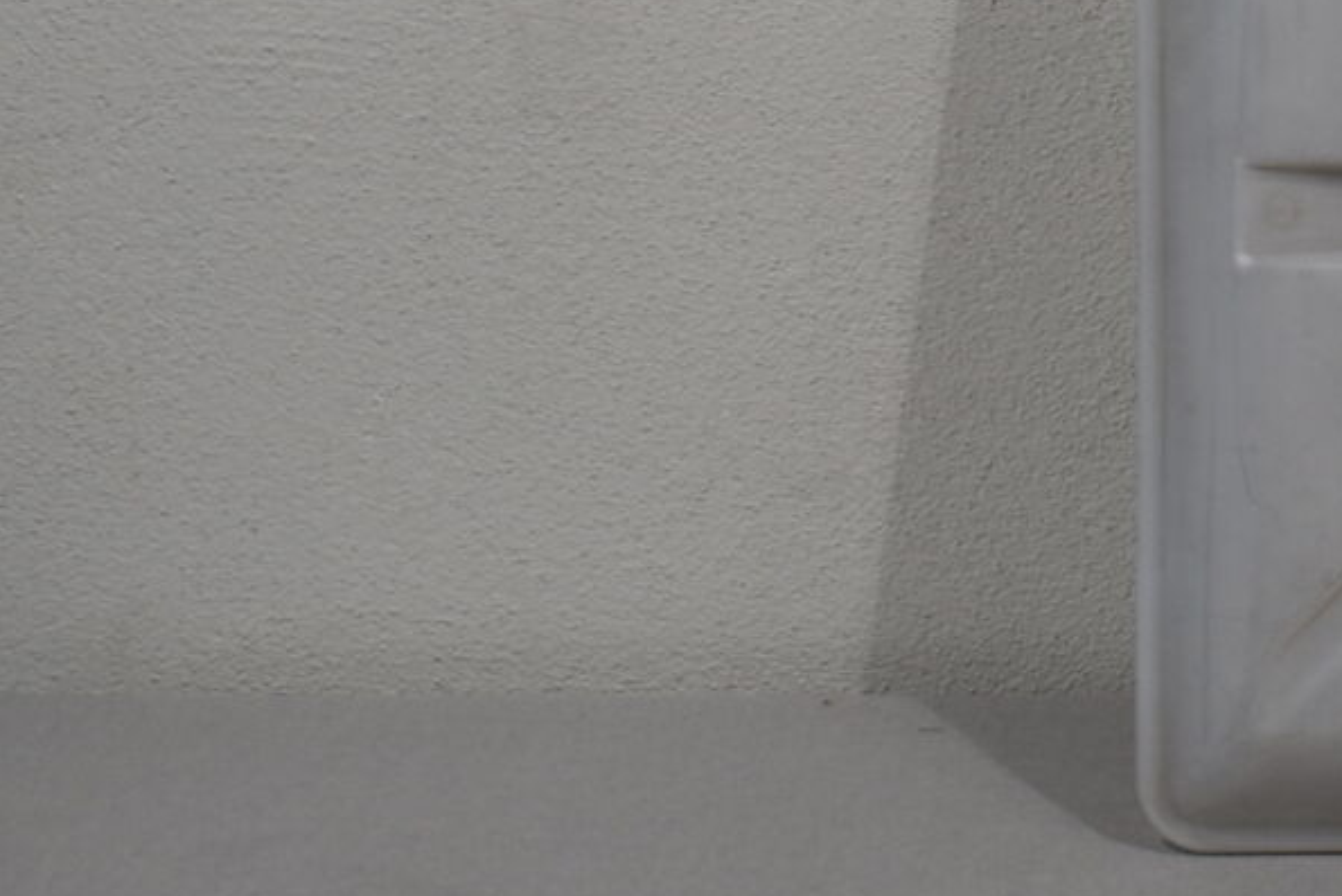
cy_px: -1
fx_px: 4810
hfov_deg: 14.8
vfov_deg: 10.5
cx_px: 1983
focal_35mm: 129
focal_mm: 20
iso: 220
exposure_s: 1/125
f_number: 5.6
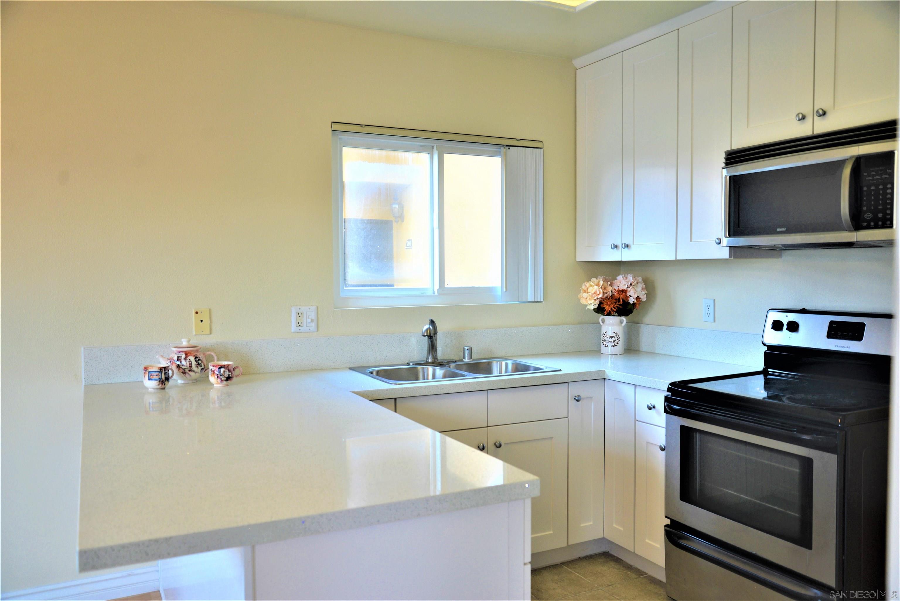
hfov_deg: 63.6
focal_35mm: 29
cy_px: 300
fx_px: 725
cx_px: 450
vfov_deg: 45.0
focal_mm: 29
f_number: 4.5
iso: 400
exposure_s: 1/80
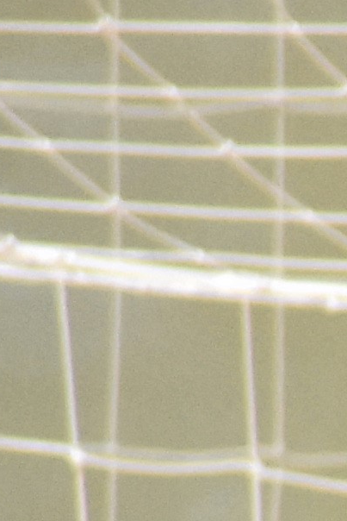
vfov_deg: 0.6
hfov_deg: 0.4
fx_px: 53808
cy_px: 1349
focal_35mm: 3724
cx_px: 2296
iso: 2000
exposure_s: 1/640
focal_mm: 250
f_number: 6
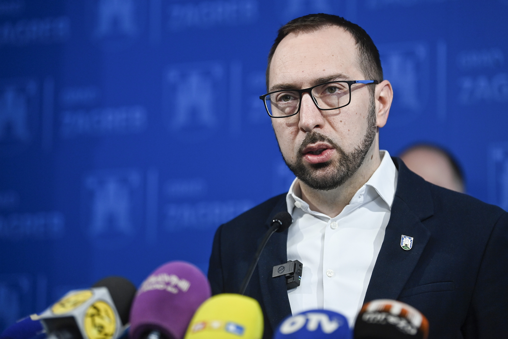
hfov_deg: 16.4
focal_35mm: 125
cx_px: 254
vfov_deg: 11.0
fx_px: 1764
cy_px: 170
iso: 1000
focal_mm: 125
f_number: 2.8
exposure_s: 1/640
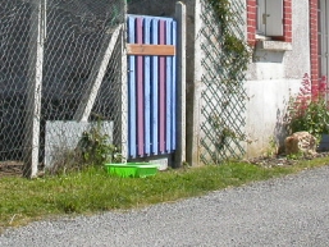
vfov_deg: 14.1
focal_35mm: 101
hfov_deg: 19.4
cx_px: 119
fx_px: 960
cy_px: -70
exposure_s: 1/361
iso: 100
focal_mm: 7.85
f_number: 6.7
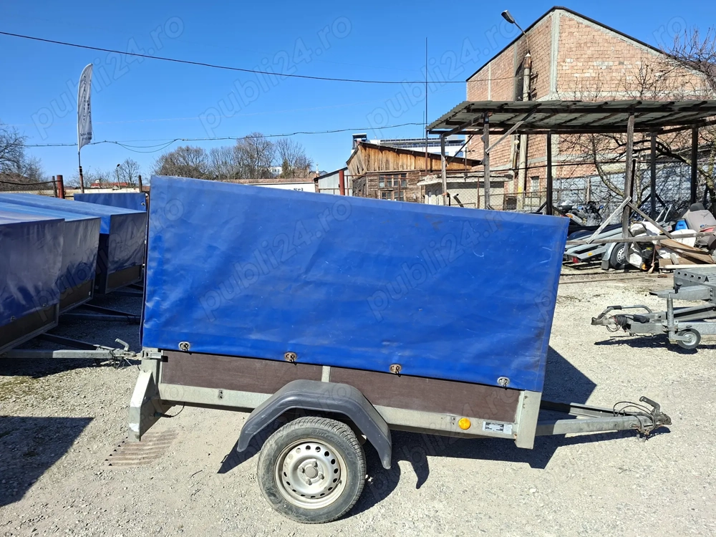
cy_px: 268
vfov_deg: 58.9
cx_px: 358
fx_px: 476
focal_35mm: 23
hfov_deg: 73.9
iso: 50
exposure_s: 1/1353
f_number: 1.8
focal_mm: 5.54
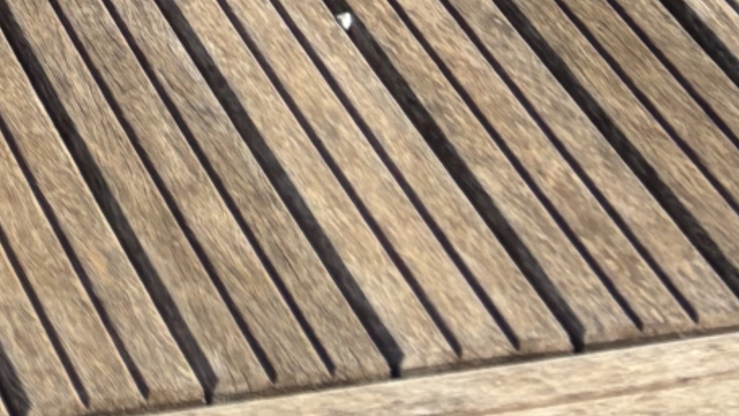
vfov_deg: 5.7
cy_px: -1614
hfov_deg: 12.6
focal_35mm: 159
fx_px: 3117
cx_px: -491
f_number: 1.6
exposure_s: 1/2288
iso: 50
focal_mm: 5.96
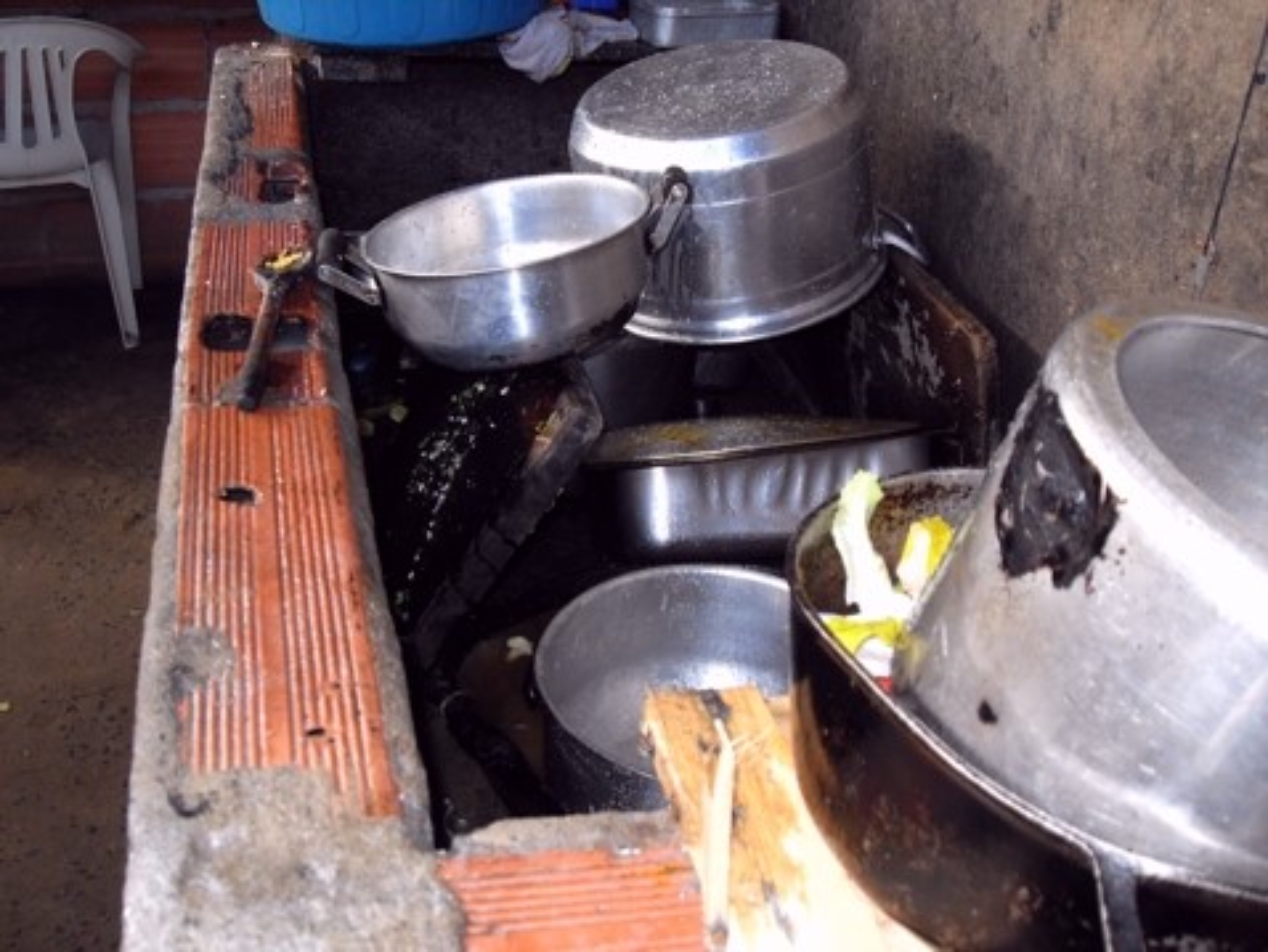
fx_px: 1356
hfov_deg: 50.1
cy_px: 476
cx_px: 634
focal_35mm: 37
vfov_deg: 38.7
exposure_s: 1/45
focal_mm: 6.3
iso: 100
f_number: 2.8
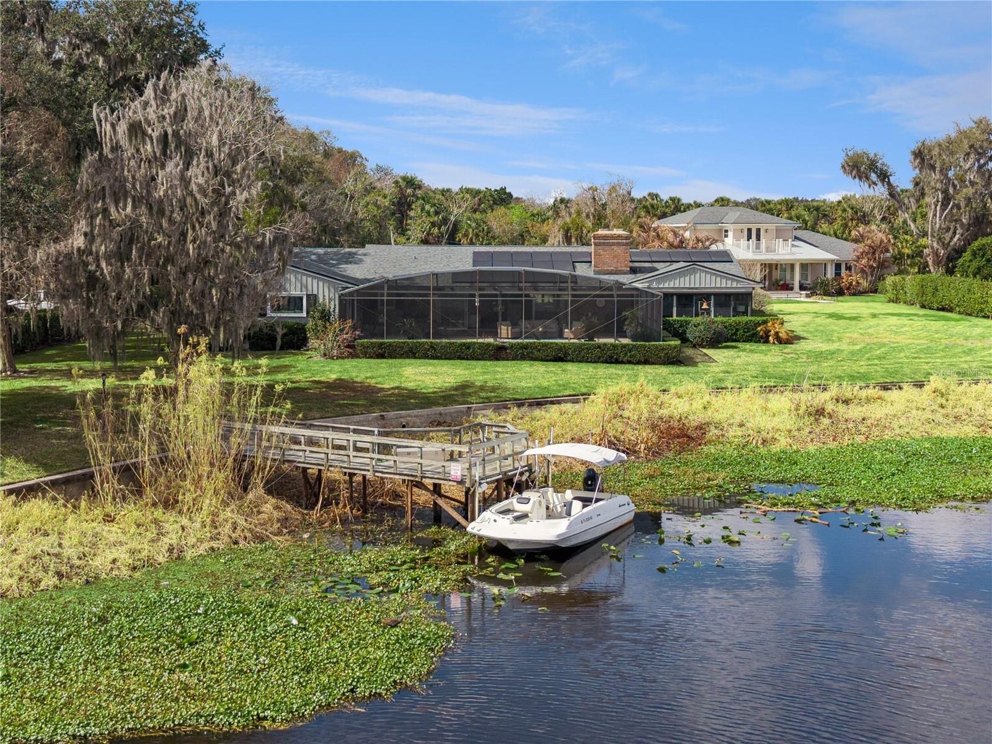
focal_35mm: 24
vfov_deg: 56.8
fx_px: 688
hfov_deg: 71.6
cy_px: 372
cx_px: 496
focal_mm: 8.7
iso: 280
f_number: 1.8
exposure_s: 1/6400
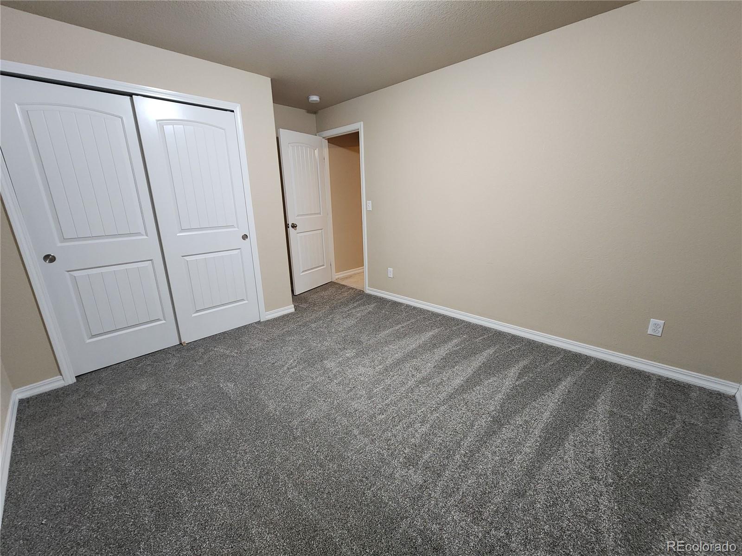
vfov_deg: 89.9
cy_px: 278
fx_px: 279
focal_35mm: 13
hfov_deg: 106.2
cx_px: 371
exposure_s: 1/30
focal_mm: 2.2
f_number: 2.2
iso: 500
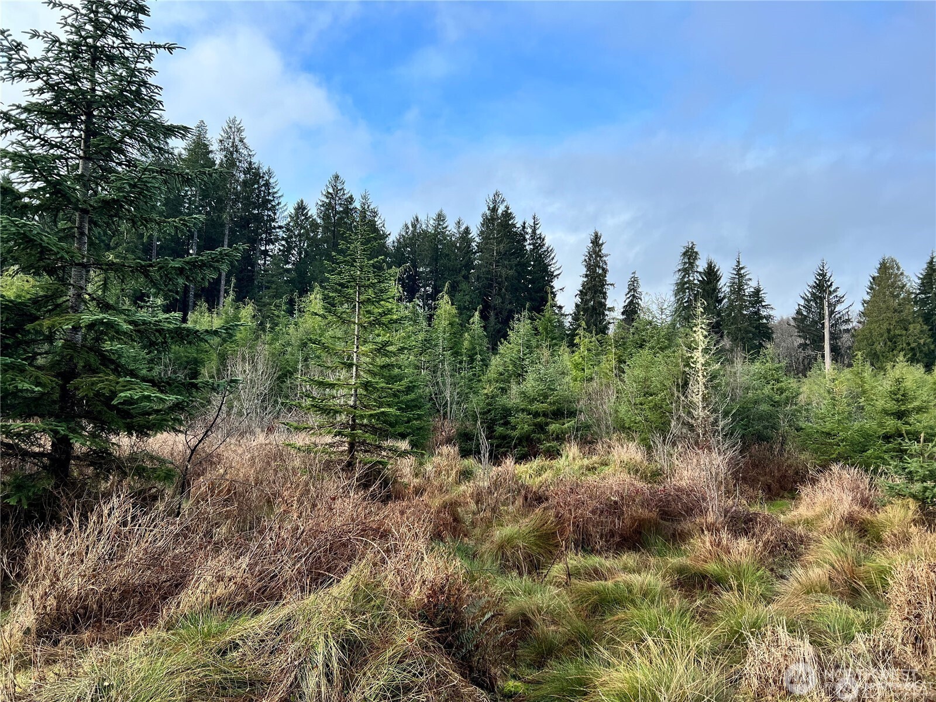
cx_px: 468
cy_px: 351
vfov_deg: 53.1
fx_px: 703
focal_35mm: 26
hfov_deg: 67.3
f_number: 1.5
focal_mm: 5.7
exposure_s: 1/1597
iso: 50
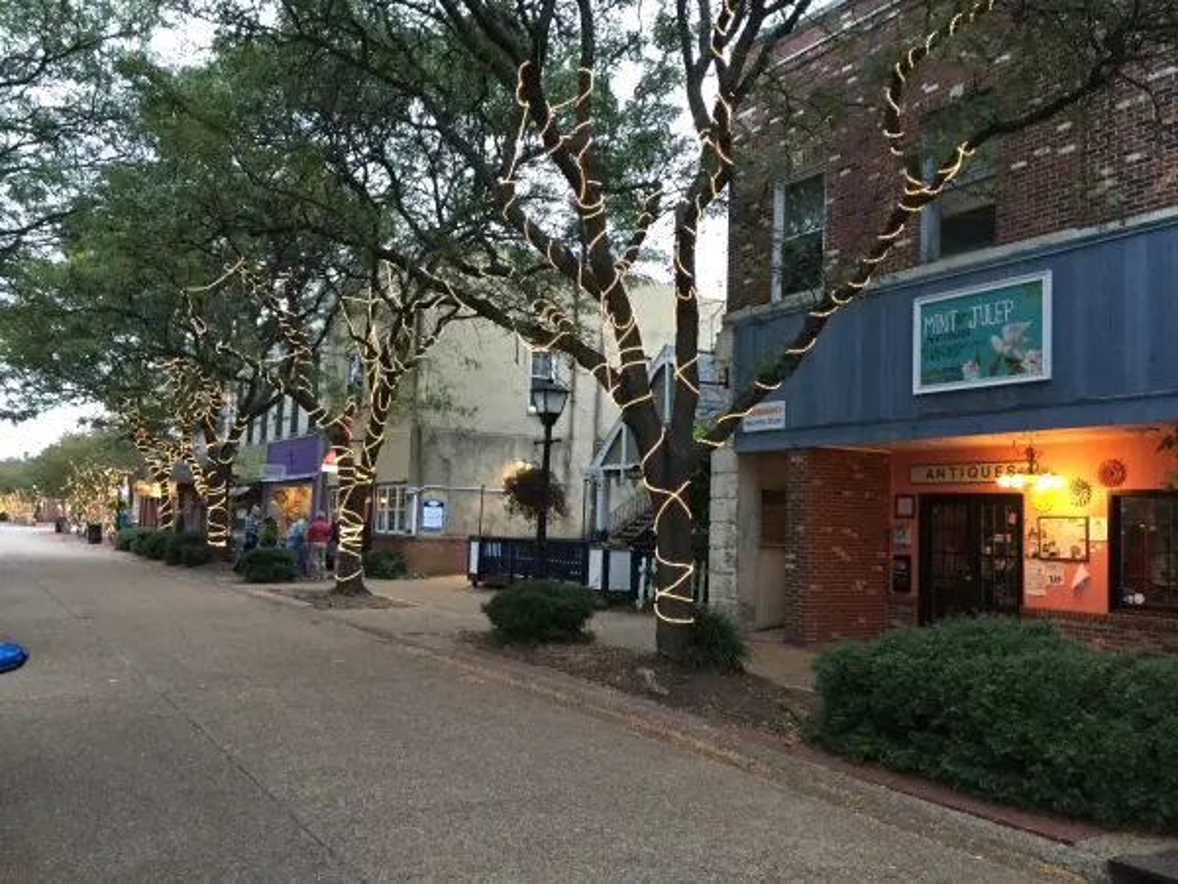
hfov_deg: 61.7
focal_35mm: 29
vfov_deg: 48.2
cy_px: 442
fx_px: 987
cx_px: 589
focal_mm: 4.15
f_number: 2.2
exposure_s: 1/30
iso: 160
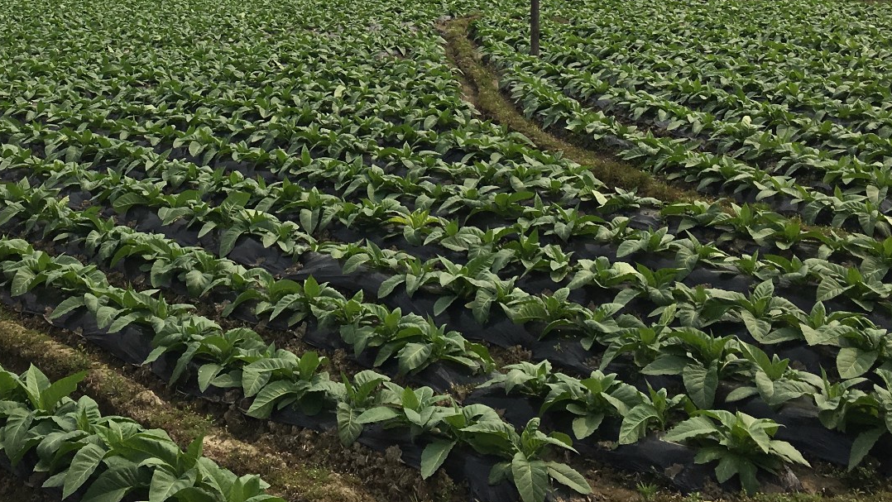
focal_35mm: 60
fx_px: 1419
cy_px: -122
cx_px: 282
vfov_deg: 18.8
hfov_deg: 34.5
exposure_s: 1/2331
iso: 25
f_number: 2.2
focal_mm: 4.15
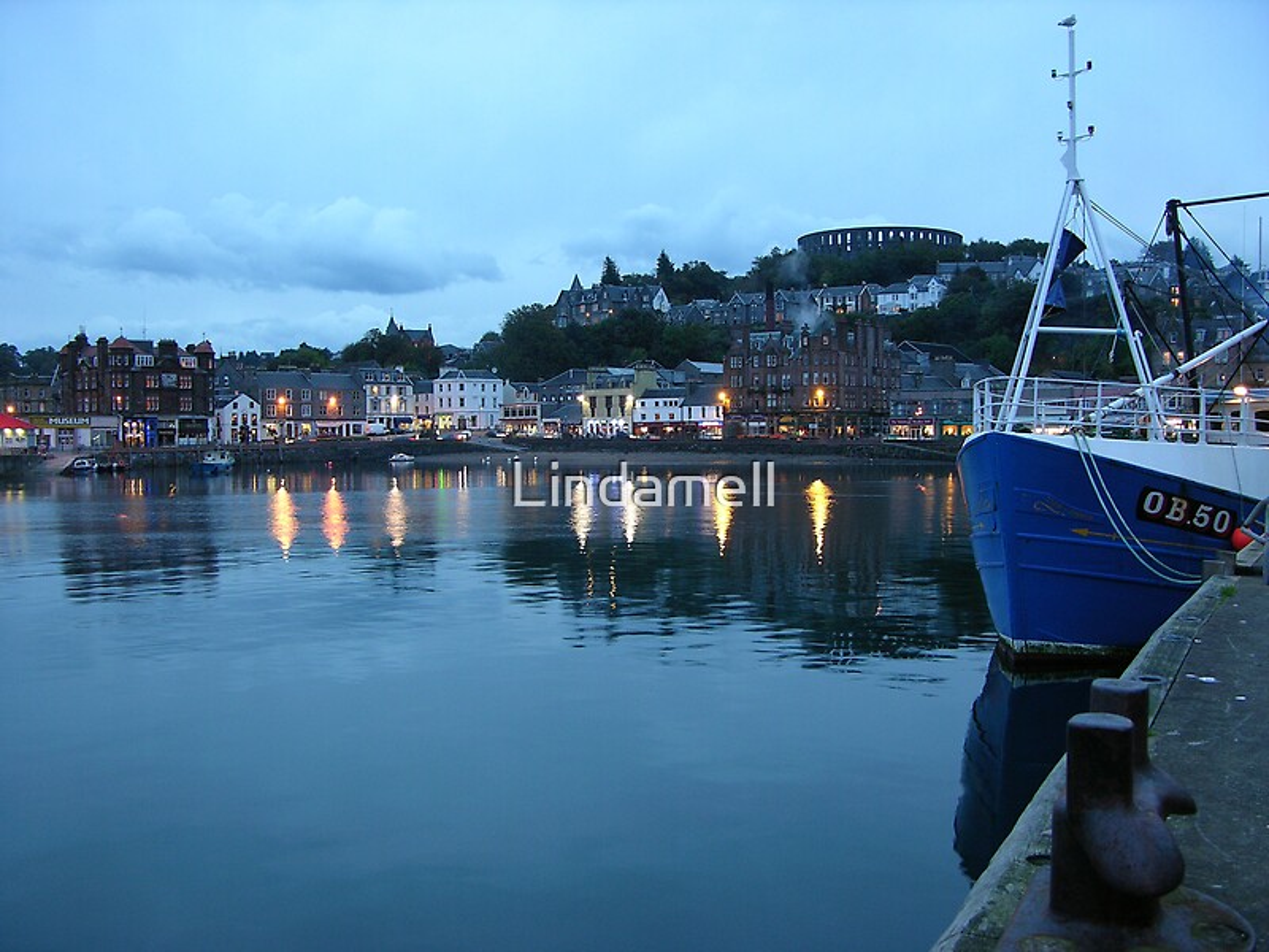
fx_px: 1283
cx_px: 634
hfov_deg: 52.6
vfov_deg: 40.7
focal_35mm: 35
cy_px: 476
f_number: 2.8
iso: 90
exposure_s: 1/4.3
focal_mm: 8.9
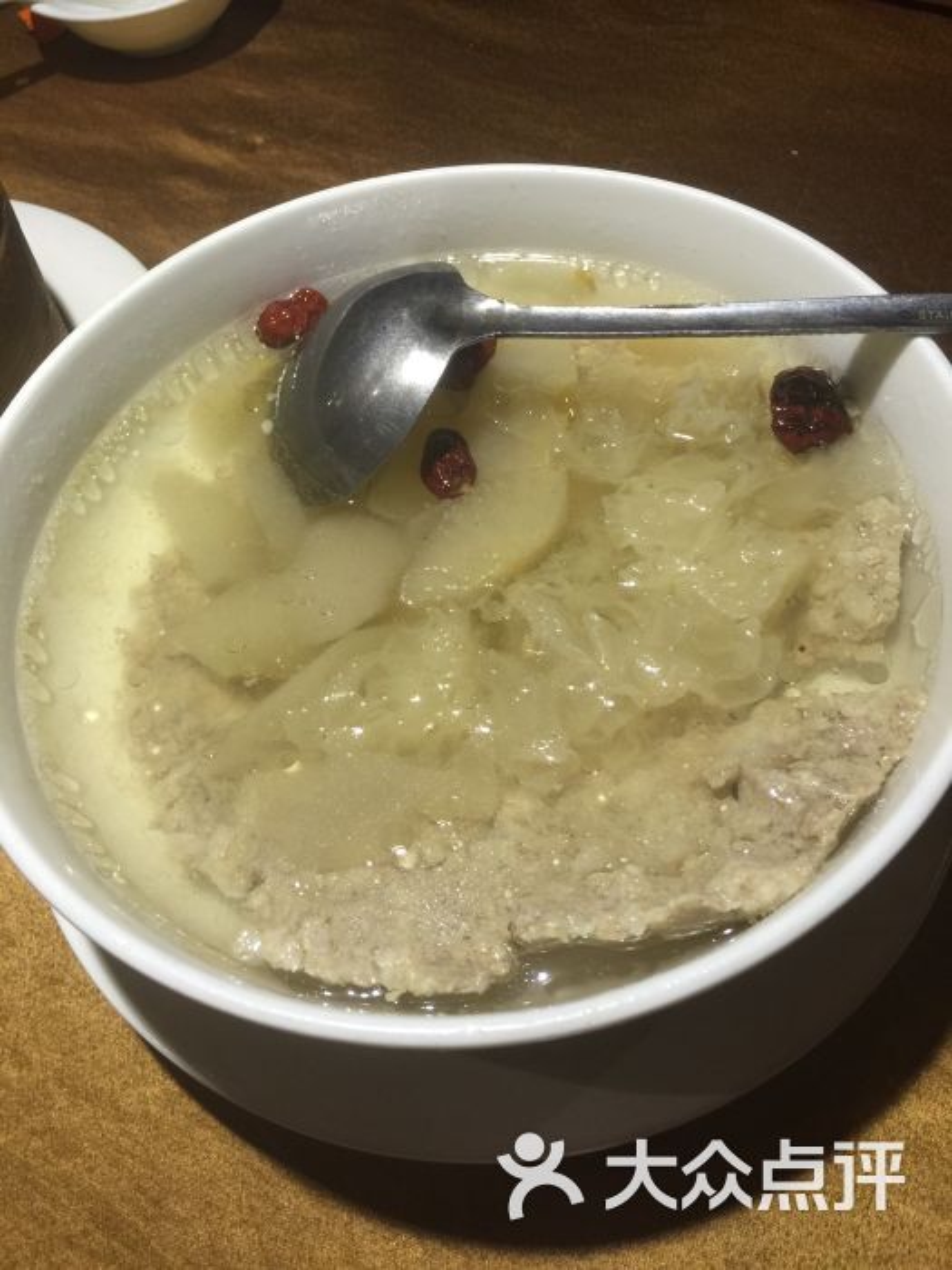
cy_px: 635
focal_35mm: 29
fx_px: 1063
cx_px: 476
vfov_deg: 61.7
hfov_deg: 48.2
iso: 64
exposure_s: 1/17
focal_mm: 4.15
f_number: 2.2
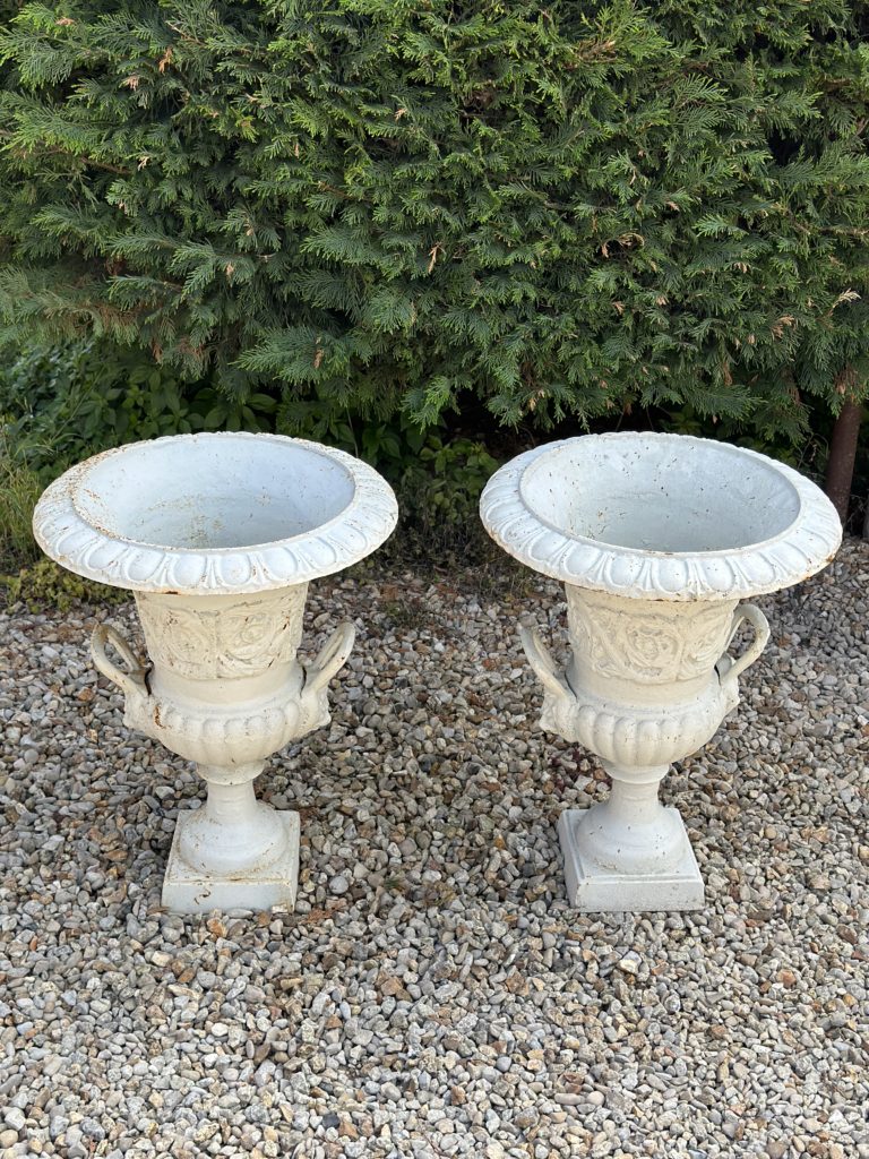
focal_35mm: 48
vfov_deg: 39.7
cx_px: 434
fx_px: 1607
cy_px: 580
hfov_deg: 30.3
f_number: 1.78
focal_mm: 6.86
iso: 80
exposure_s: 1/1517
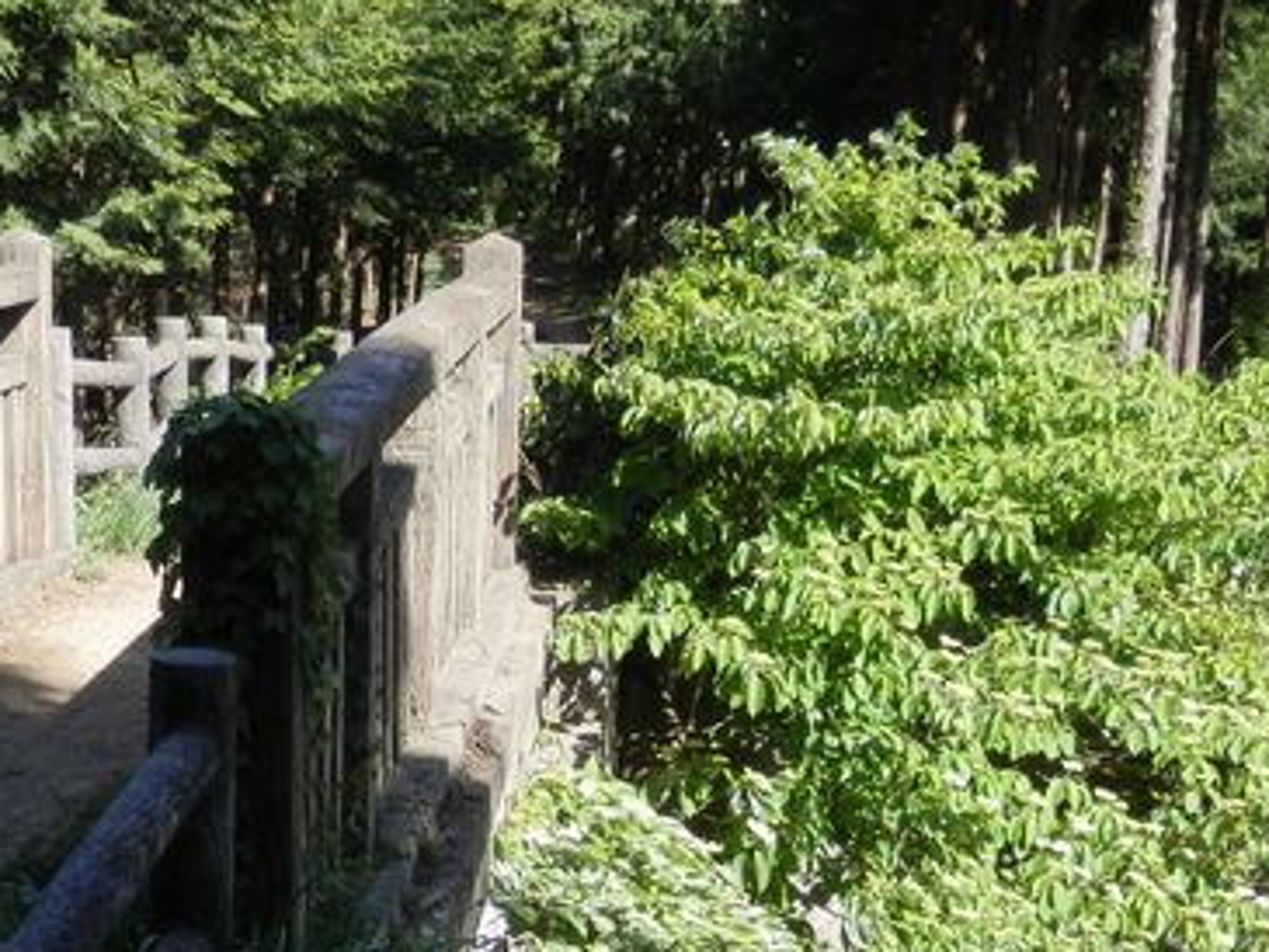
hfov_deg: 23.9
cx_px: 320
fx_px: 2970
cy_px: 785
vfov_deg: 18.0
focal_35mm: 81
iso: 80
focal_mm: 6.6
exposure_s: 1/250
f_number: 3.6
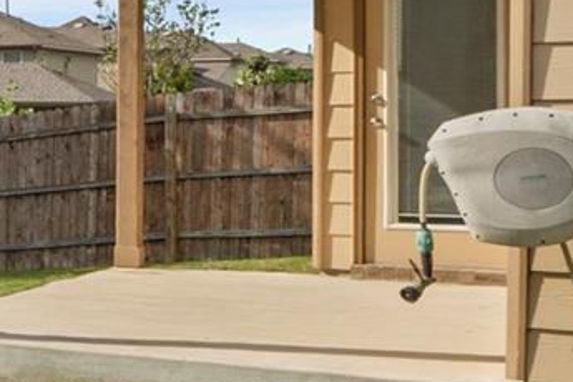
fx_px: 1416
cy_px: 155
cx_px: -664
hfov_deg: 16.0
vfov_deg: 15.3
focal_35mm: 89
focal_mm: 10
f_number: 11
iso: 250
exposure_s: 1/40
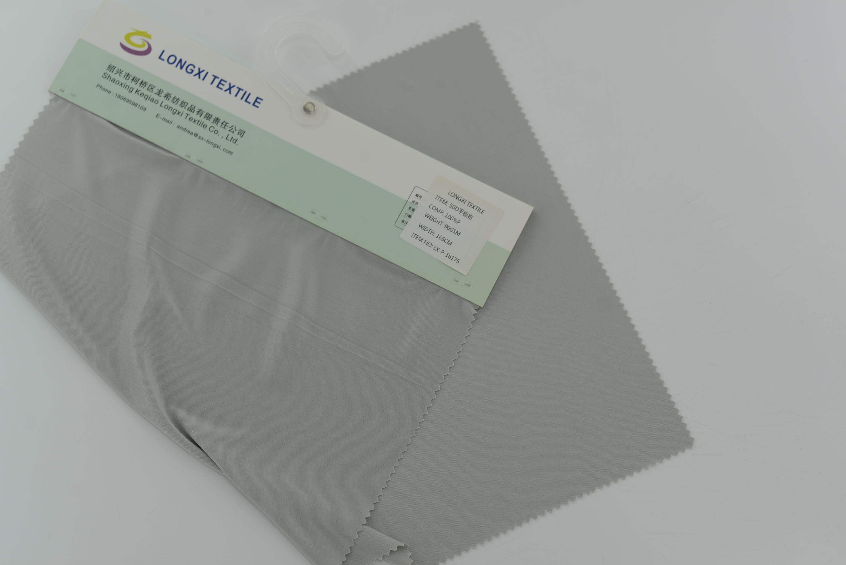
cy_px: 282
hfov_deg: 39.6
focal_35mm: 50
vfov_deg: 27.0
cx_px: 423
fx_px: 1175
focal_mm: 50
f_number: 3.5
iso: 100
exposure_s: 1/320
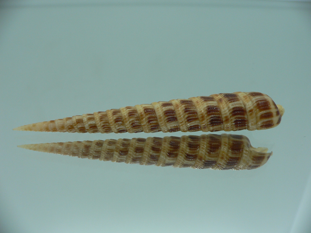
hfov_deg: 52.6
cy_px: 116
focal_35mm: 35
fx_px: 314
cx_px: 156
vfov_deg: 40.7
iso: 80
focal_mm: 4.6
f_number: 2.8
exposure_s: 1/60
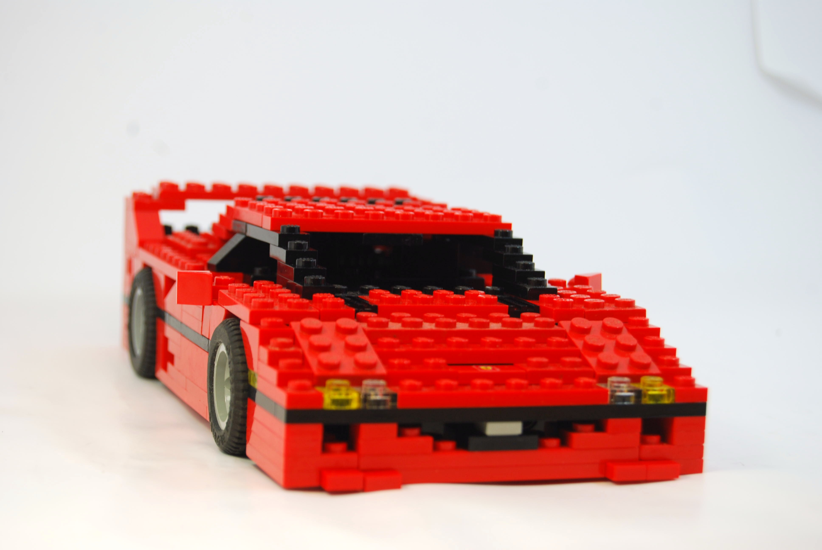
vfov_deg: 16.6
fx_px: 1886
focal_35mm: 82
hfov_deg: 24.6
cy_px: 275
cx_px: 411
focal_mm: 55
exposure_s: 1/60
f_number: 6.3
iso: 200
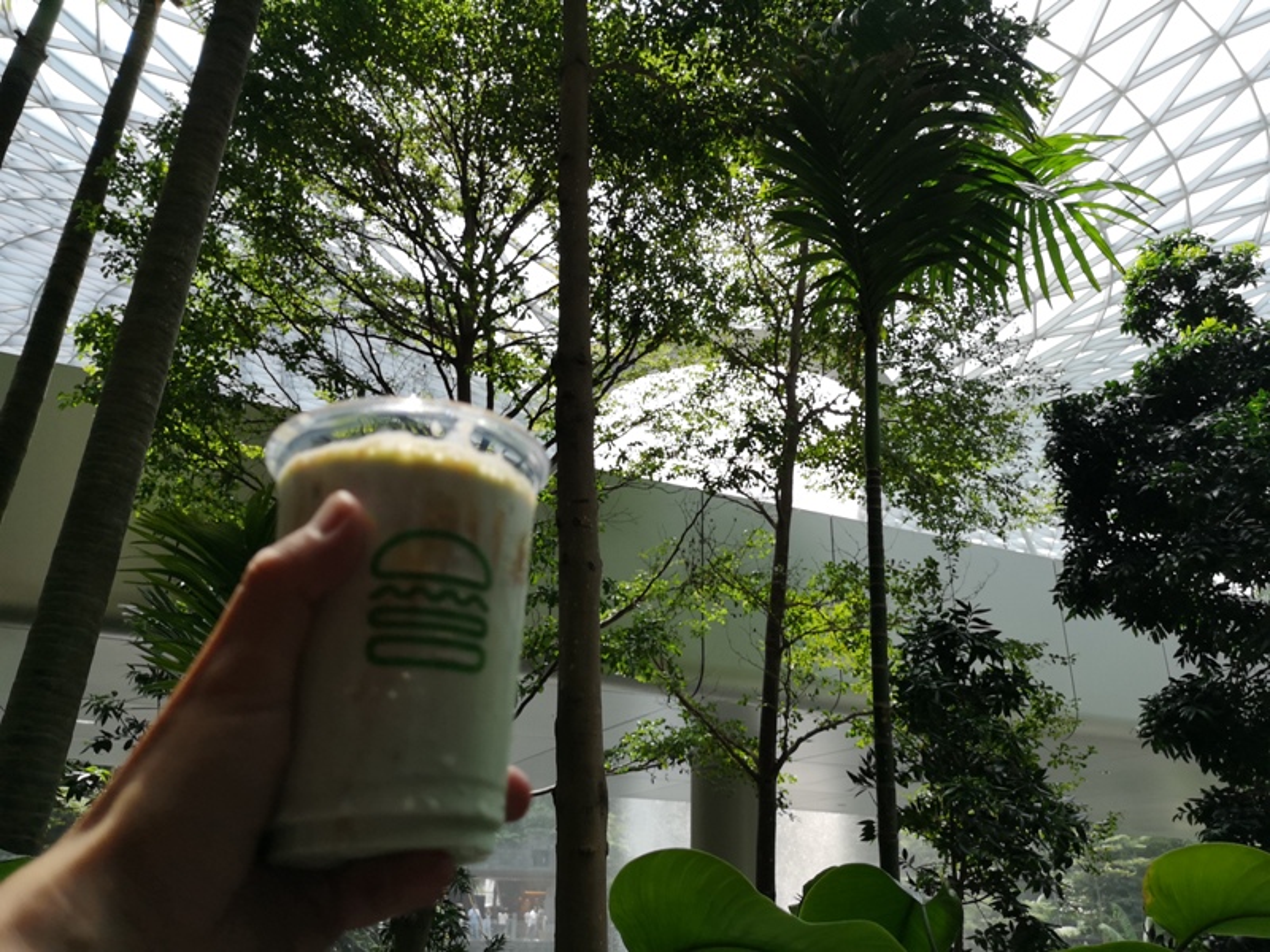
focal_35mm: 27
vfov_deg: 51.4
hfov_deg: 65.3
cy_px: 476
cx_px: 635
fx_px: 991
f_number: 1.8
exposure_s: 1/900
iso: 125
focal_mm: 3.95
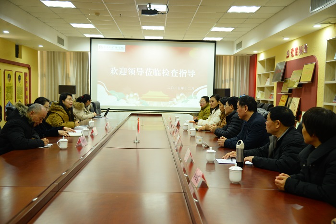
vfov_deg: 33.4
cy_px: 112
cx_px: 168
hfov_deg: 48.4
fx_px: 373
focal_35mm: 40
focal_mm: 40
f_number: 4
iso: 1000
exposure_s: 1/60
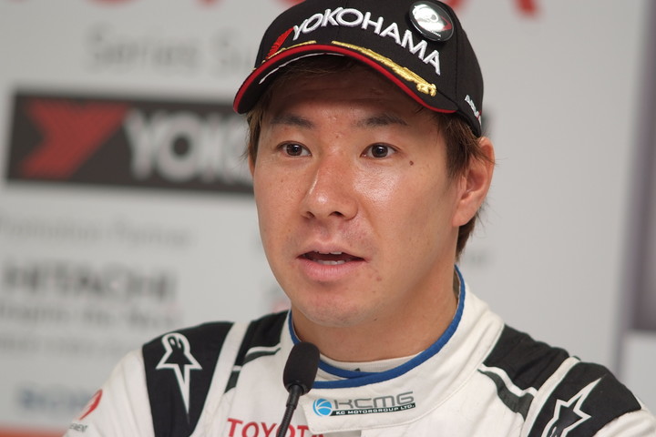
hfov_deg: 7.6
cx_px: 328
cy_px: 218
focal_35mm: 270
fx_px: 4920
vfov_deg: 5.1
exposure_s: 1/250
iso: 400
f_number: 2.8
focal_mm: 180
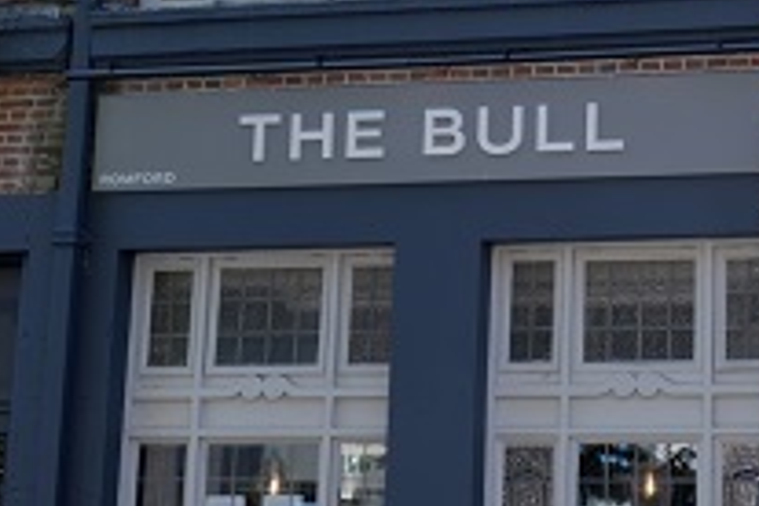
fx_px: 2572
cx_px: 720
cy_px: -84
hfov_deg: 16.5
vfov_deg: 11.0
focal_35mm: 122
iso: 320
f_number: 2.8
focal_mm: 34.2
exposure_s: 1/600
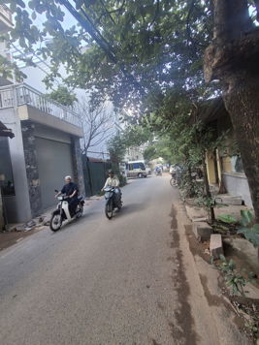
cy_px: 172
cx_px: 130
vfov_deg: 94.5
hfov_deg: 78.1
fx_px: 160
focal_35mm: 16
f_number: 2.2
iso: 40
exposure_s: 1/143
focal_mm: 1.64
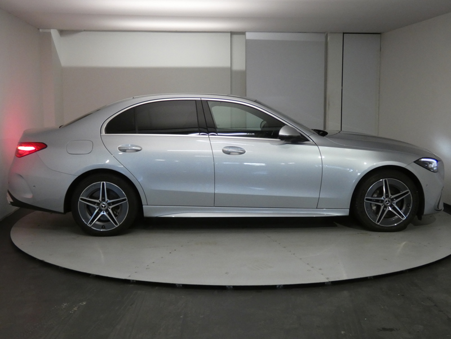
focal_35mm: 41
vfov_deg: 35.1
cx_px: 226
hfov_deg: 45.8
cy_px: 170
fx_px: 534
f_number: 3.6
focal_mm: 7.3
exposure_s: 1/80
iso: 500
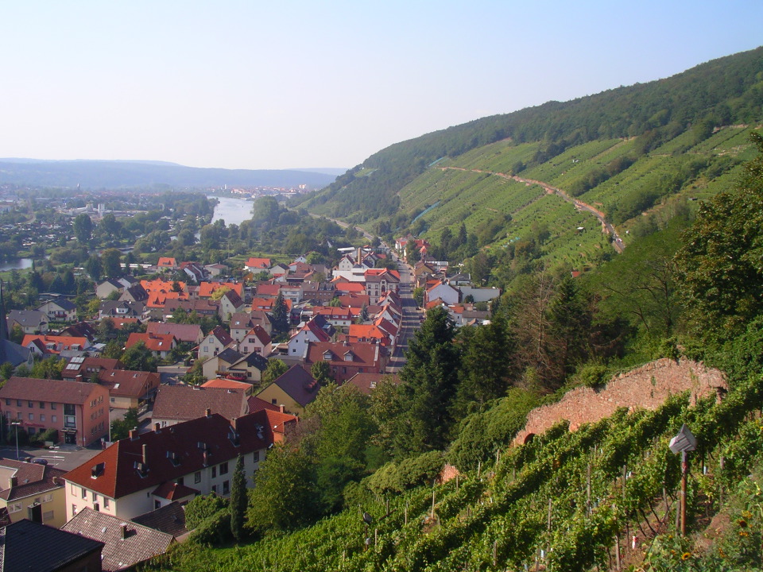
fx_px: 816
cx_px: 382
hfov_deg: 50.1
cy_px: 286
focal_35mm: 37
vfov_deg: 38.7
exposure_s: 1/100
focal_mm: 5.7
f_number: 6.9
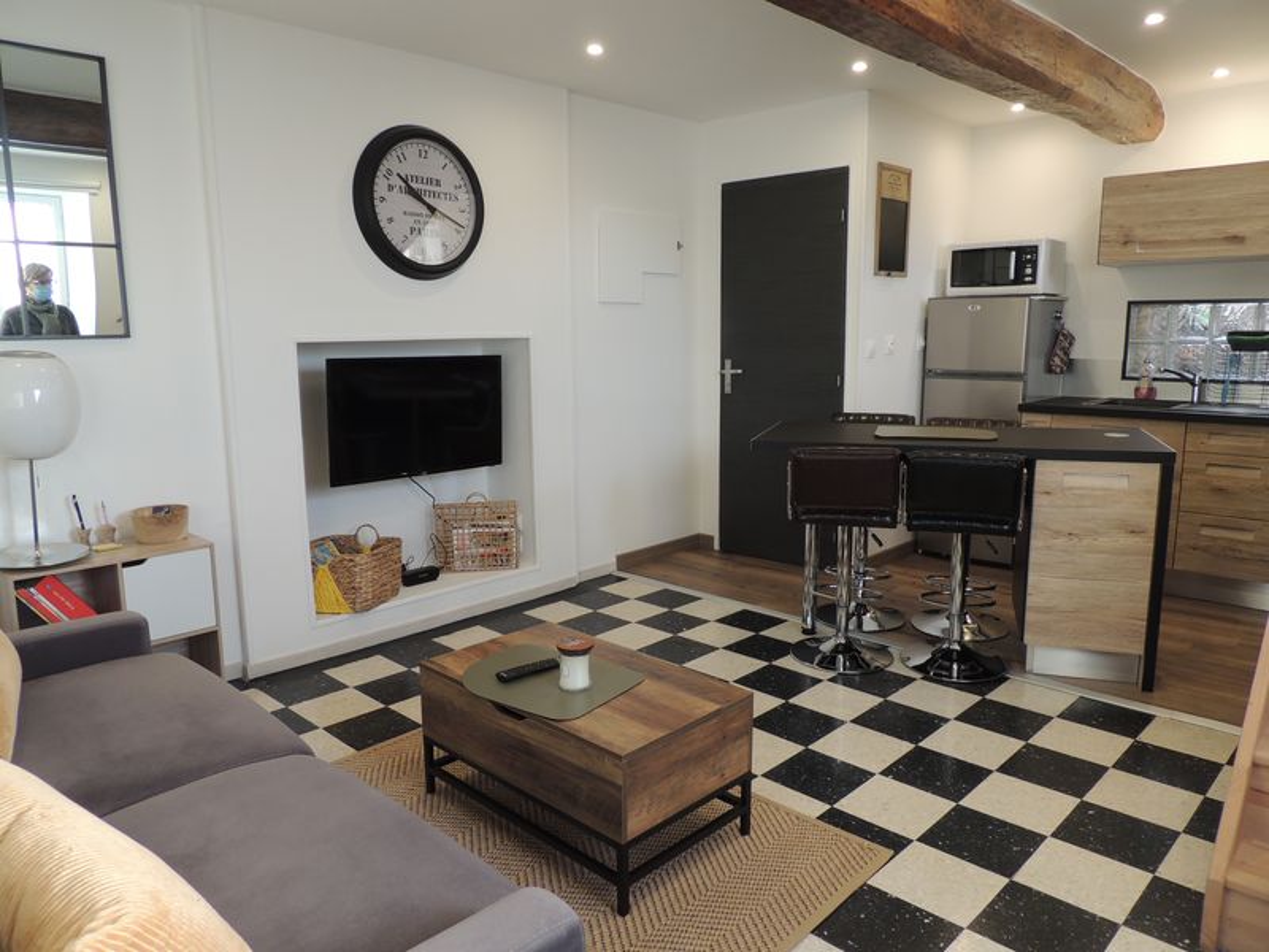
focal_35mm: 24
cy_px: 476
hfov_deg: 71.6
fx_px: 880
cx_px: 634
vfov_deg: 56.8
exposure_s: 1/30
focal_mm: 4.3
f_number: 3
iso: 110
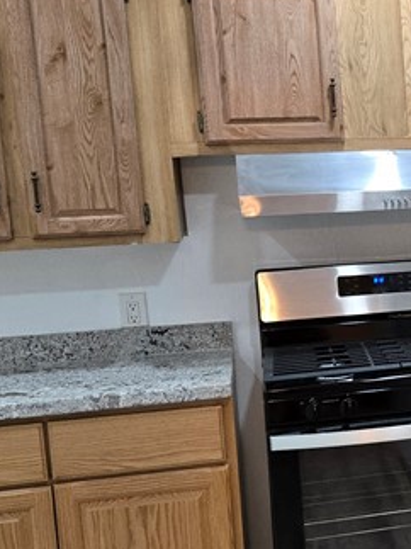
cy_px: 313
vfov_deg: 26.7
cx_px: 645
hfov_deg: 17.7
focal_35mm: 73
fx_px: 1156
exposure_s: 1/120
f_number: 1.8
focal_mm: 5.4
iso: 320
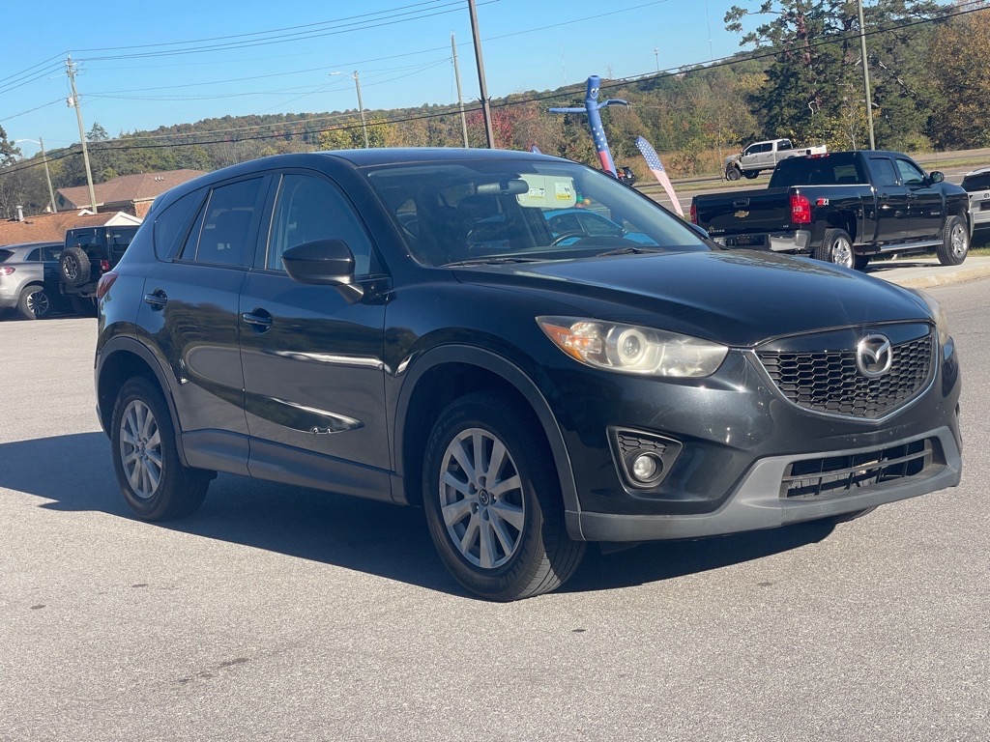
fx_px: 1487
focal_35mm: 52
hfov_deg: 36.8
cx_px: 495
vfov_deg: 28.0
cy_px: 371
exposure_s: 1/1043
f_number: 2
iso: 25
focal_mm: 6
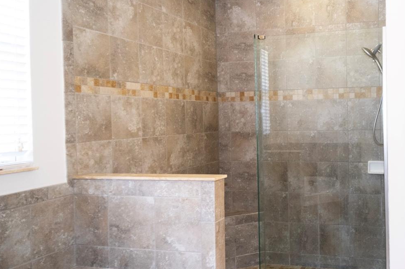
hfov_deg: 53.2
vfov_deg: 38.9
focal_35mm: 34
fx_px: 382
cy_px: 129
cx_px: 306
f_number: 3.5
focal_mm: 14
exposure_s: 1/60
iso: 1250
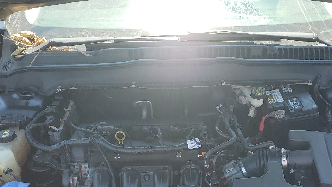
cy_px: 188
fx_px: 423
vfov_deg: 23.8
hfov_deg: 42.8
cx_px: 191
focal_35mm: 48
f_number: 1.5
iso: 50
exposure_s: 1/714
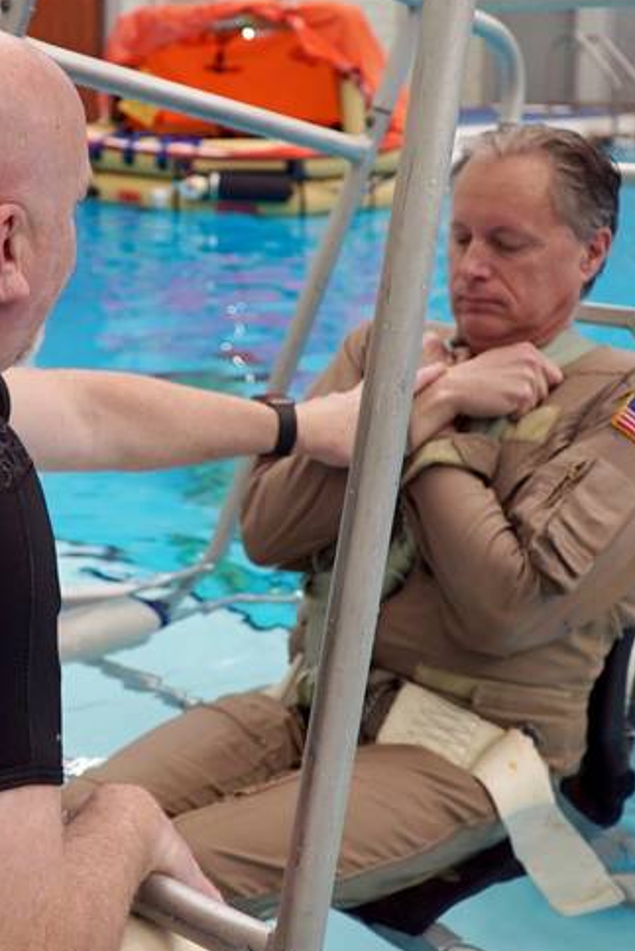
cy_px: 401
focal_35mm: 57
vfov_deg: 35.0
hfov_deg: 23.5
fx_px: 1507
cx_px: 133
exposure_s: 1/160
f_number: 3.5
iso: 1600
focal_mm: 28
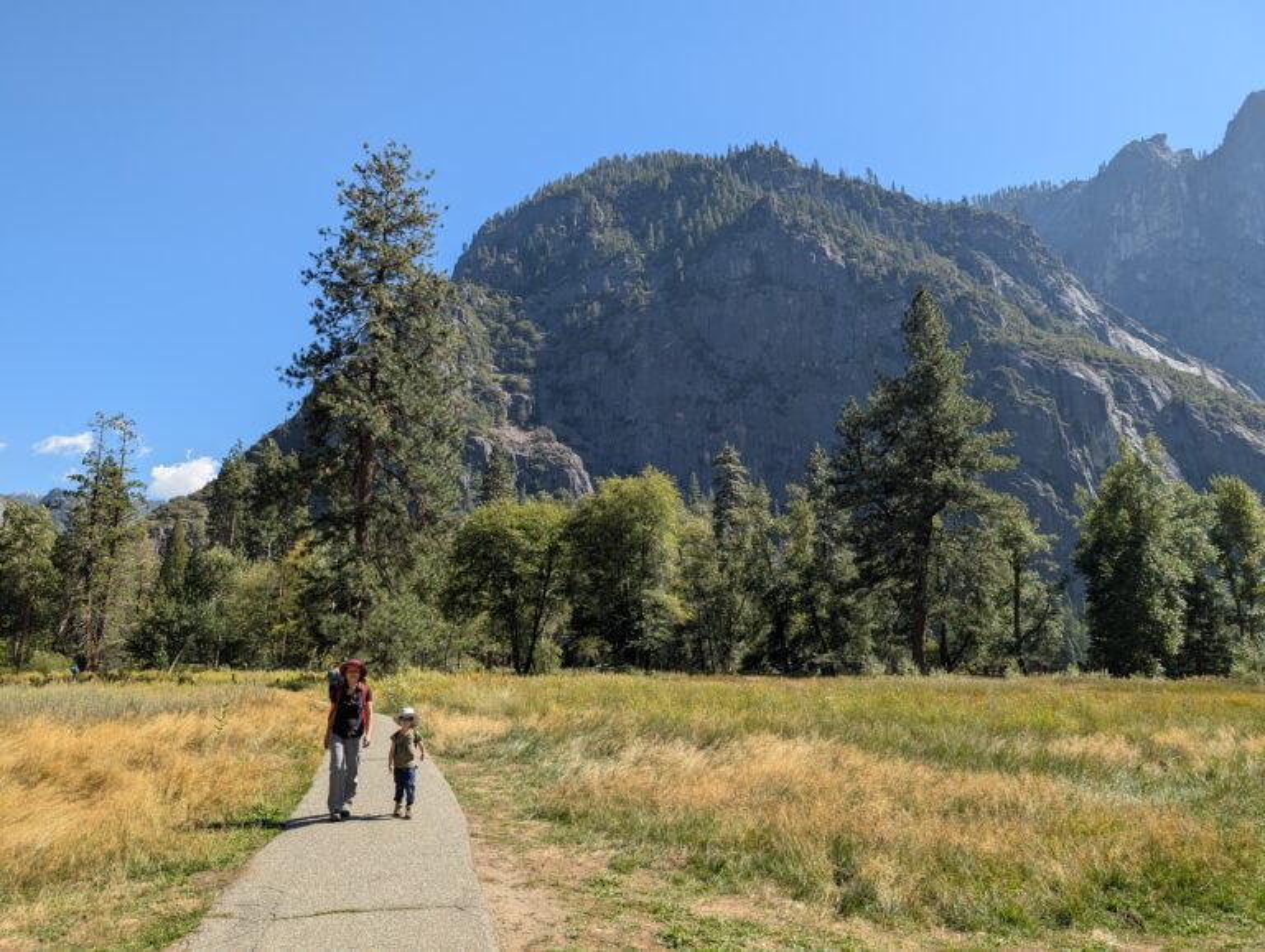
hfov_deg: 71.5
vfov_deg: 56.9
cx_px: 632
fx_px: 878
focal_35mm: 24
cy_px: 476
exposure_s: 1/696
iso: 21
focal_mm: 6.9
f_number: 1.68
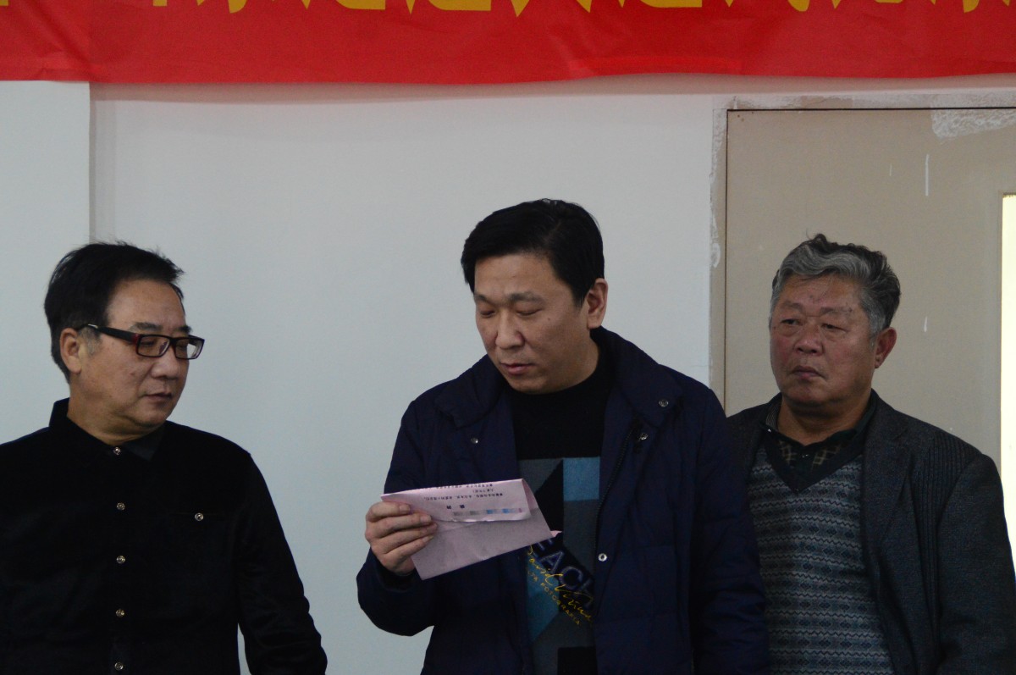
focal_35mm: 120
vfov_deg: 11.4
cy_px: 338
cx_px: 508
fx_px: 3382
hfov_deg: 17.1
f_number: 5.6
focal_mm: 80
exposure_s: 1/125
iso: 2500
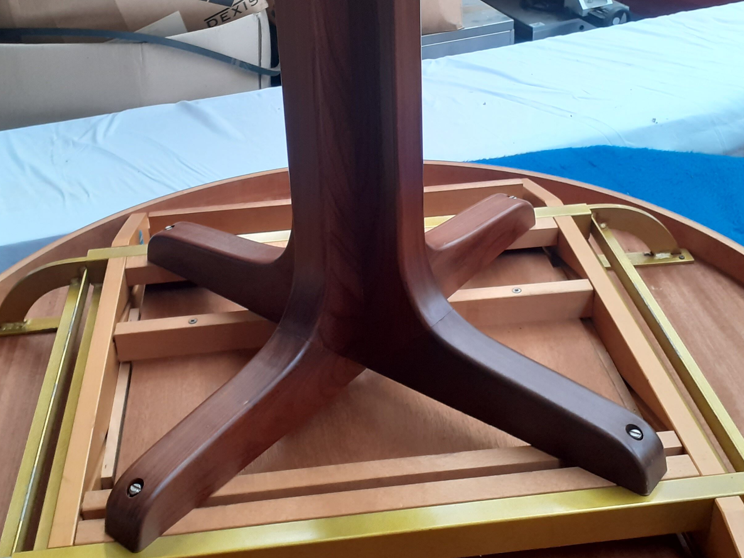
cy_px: 153
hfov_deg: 41.2
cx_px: 345
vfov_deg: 31.1
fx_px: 989
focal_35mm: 46
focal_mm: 3.6
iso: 125
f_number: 1.9
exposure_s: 1/50
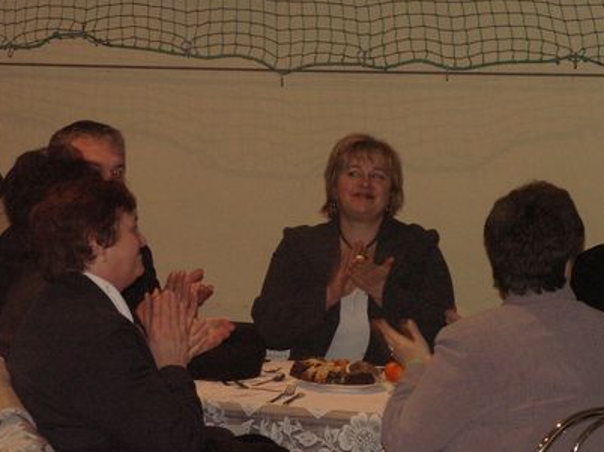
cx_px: 341
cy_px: 196
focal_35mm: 158
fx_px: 2755
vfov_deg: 9.4
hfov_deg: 12.5
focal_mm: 20.77
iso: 160
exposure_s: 1/40
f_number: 4
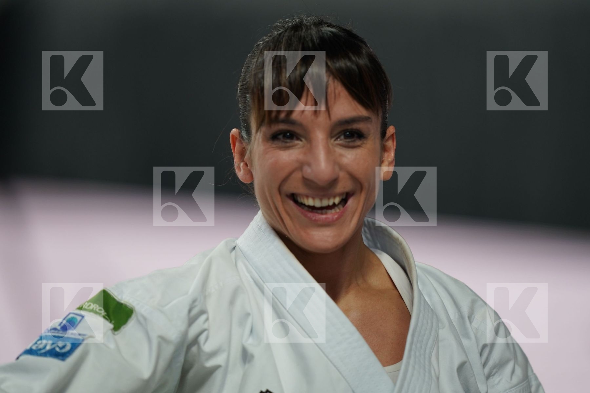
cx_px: 295
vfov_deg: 3.4
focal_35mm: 400
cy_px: 196
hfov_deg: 5.2
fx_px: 6555
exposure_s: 1/400
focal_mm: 400
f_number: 2.8
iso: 800
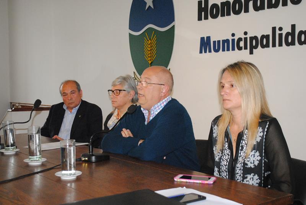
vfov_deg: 28.2
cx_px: 153
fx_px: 409
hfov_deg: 41.1
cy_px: 102
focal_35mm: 48
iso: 1600
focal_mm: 32
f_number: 4.8
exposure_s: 1/125
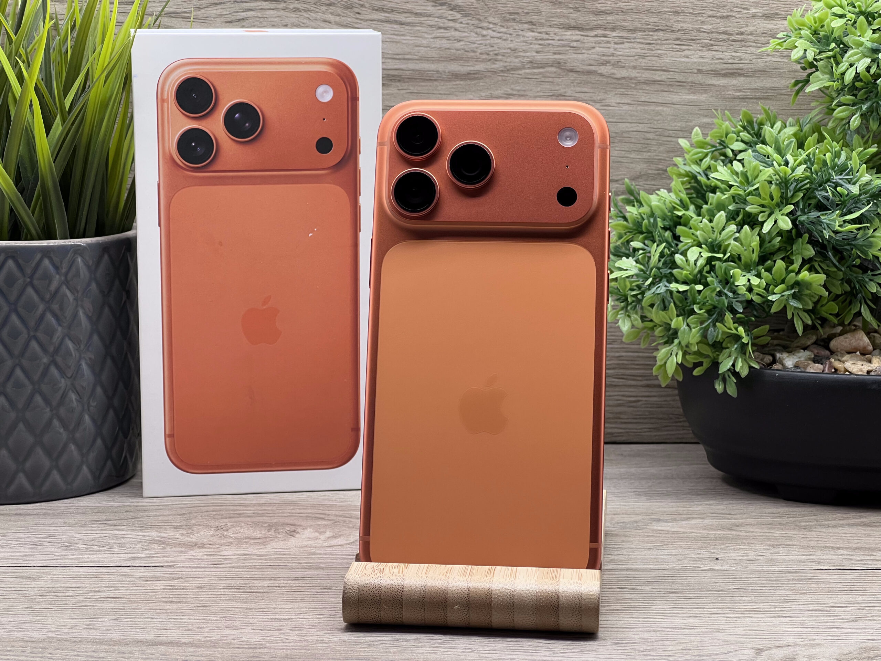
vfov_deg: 19.1
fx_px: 1960
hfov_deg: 25.3
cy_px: 330
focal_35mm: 77
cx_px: 440
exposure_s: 1/100
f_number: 2.8
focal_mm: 9
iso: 80
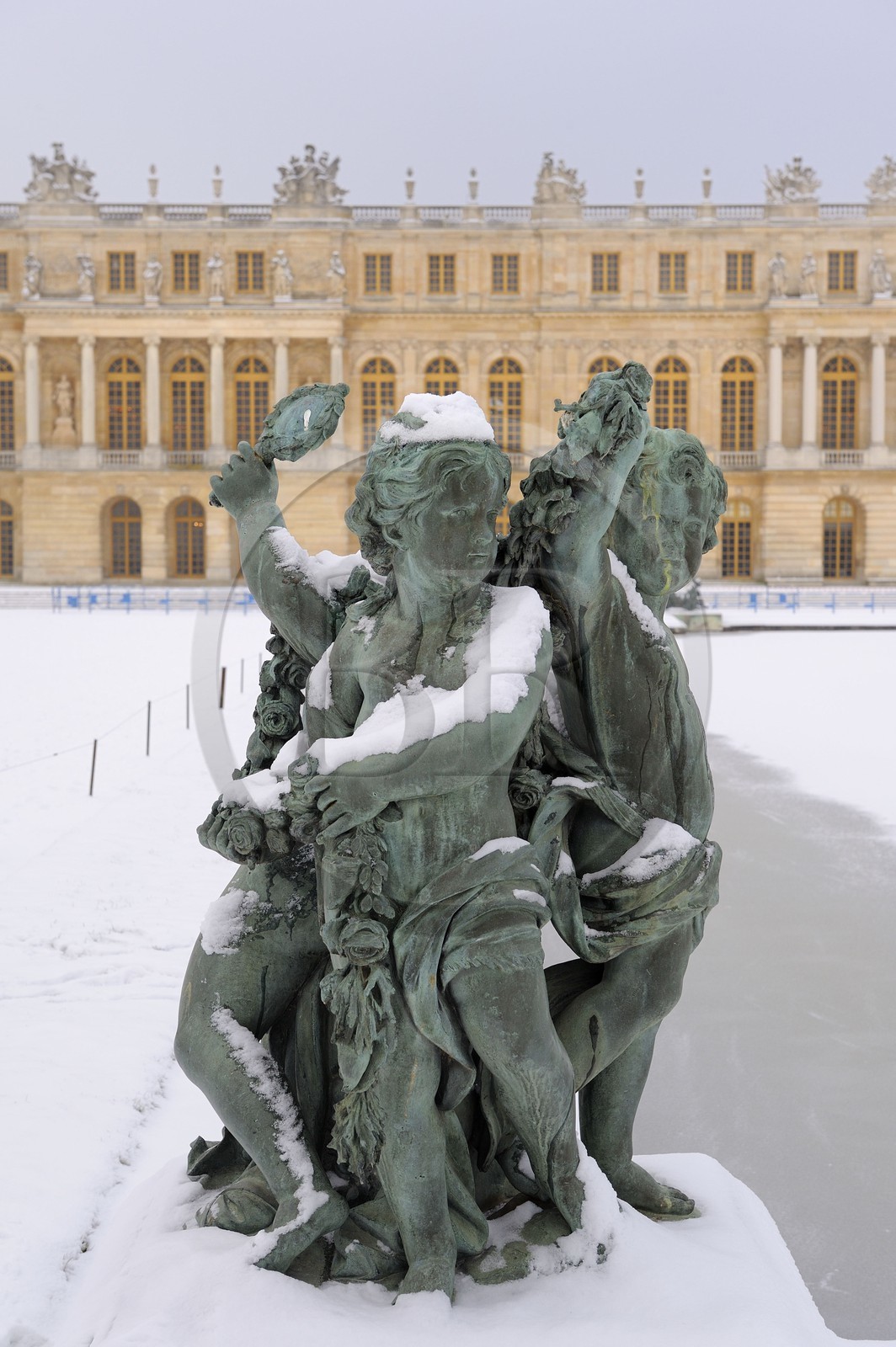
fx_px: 2169
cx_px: 448
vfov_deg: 34.5
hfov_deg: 23.3
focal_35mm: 58
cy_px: 674
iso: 400
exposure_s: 1/160
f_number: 8
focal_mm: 58
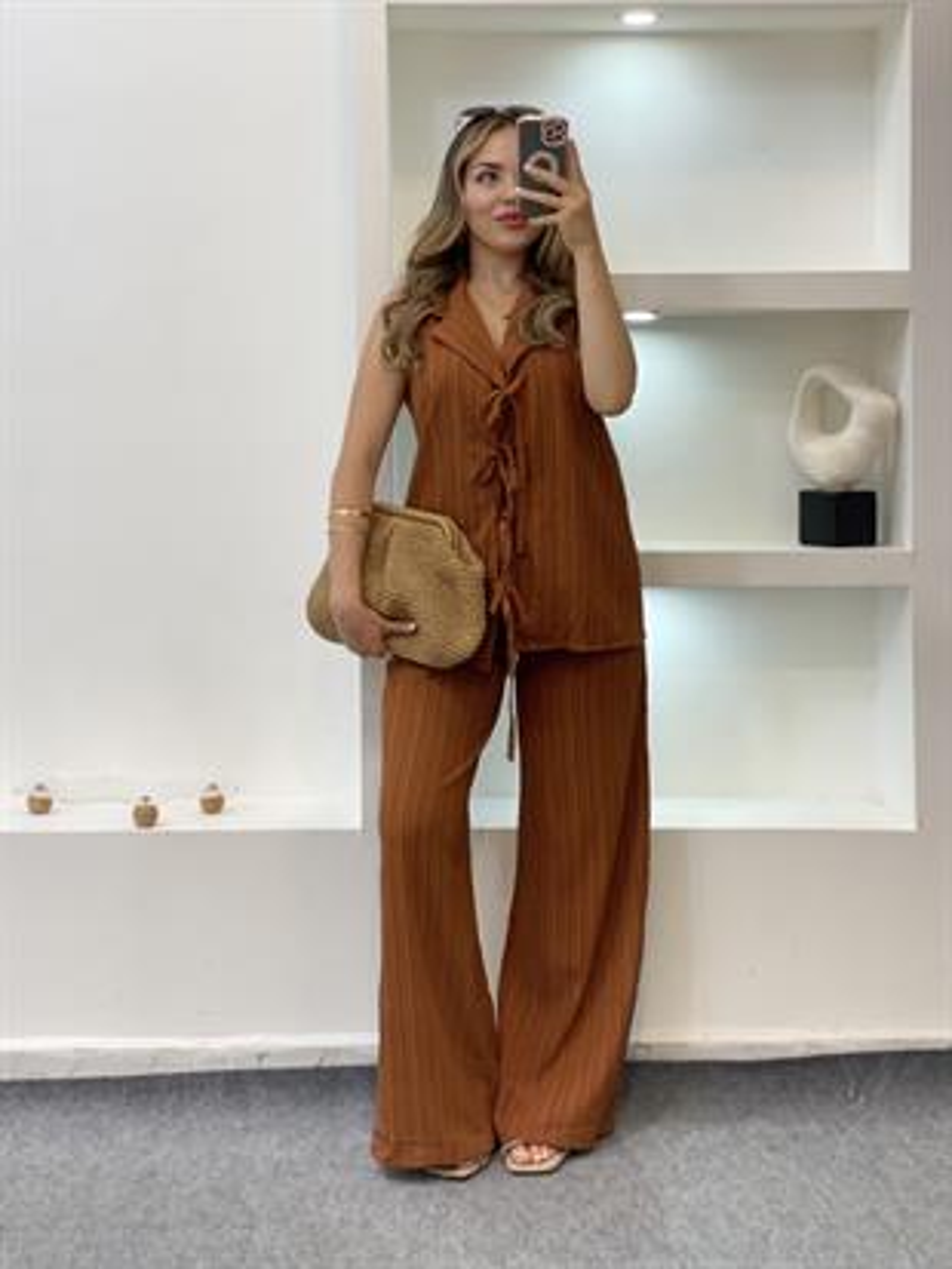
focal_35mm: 52
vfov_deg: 36.8
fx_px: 1906
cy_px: 634
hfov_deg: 28.0
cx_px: 476
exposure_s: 1/100
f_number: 2
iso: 80
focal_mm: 6
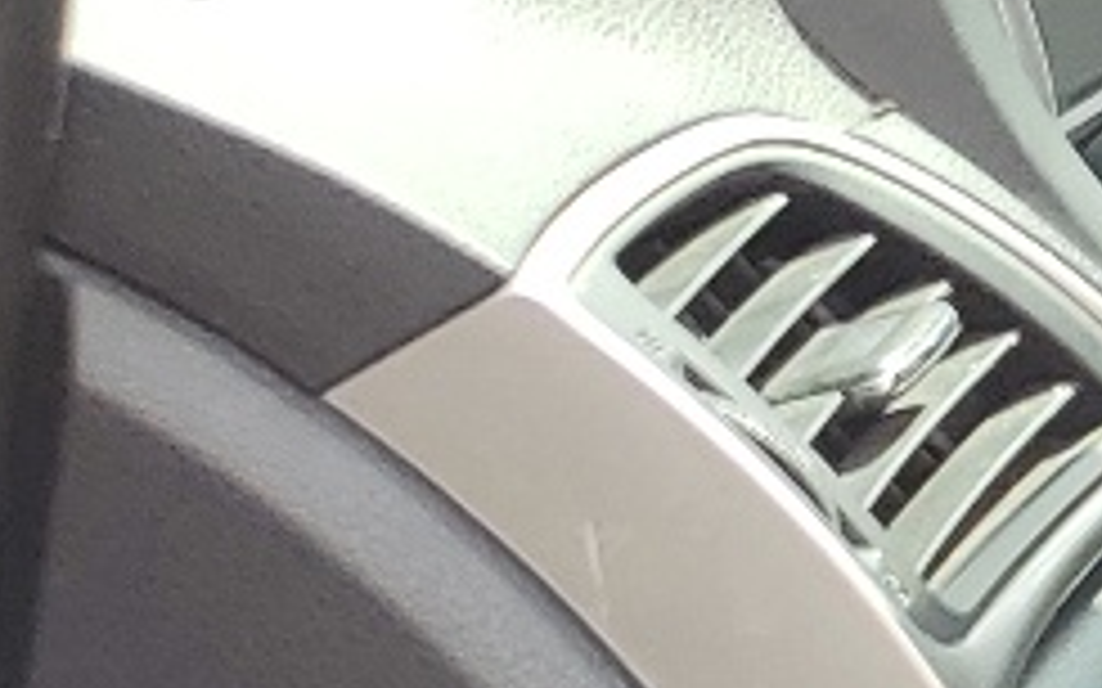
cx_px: 3468
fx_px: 5405
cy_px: 1097
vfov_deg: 7.1
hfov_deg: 9.0
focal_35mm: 180
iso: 50
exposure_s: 1/370
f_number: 1.5
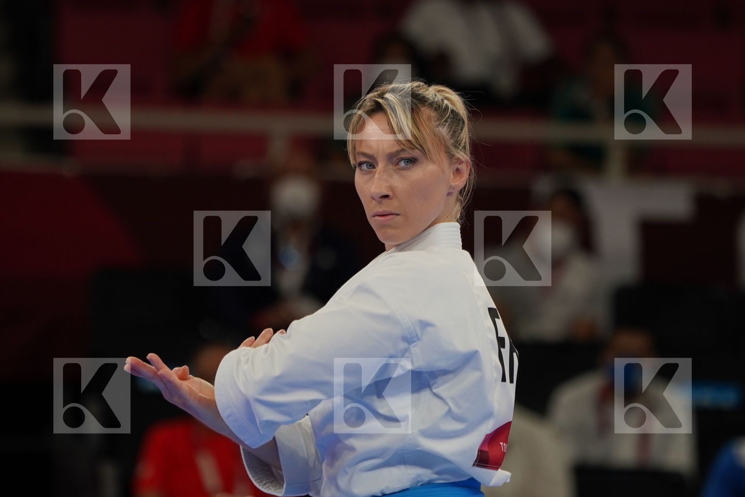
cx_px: 372
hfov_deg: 4.4
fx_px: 9684
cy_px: 248
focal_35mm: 468
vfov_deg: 2.9
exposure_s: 1/500
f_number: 5.6
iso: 800
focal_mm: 312
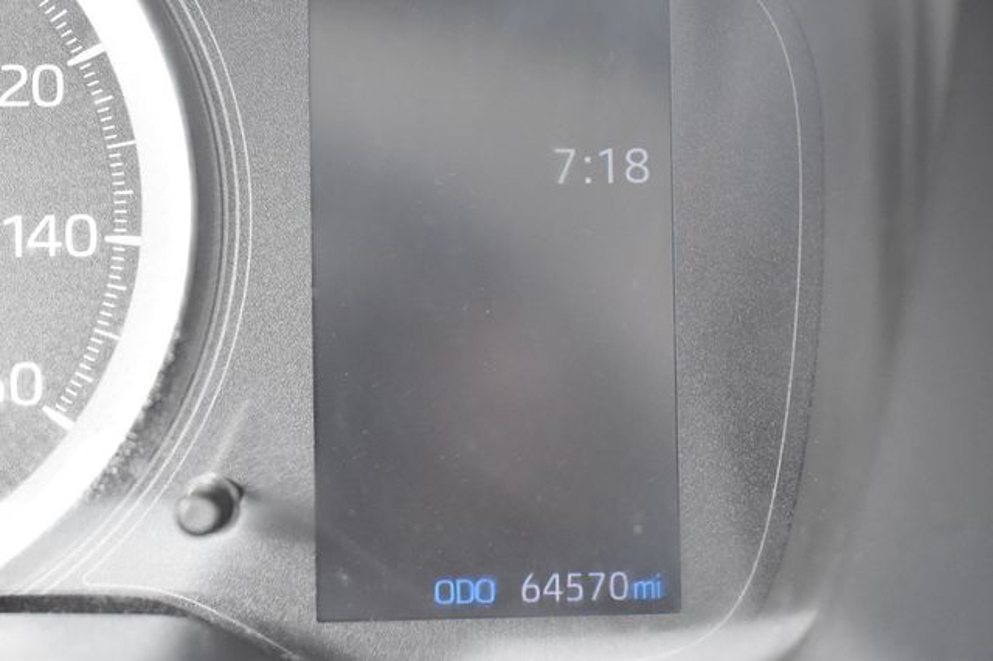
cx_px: 496
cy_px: 330
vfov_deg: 18.9
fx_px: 1985
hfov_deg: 28.1
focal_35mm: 72
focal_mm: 48
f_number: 5.3
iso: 3200
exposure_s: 1/80
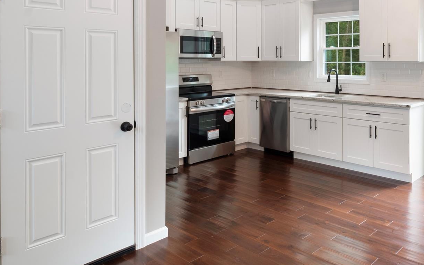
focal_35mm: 29
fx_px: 335
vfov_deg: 42.1
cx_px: 330
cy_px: 72
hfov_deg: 60.2
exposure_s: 1/2
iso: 140
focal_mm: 11.5
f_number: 9
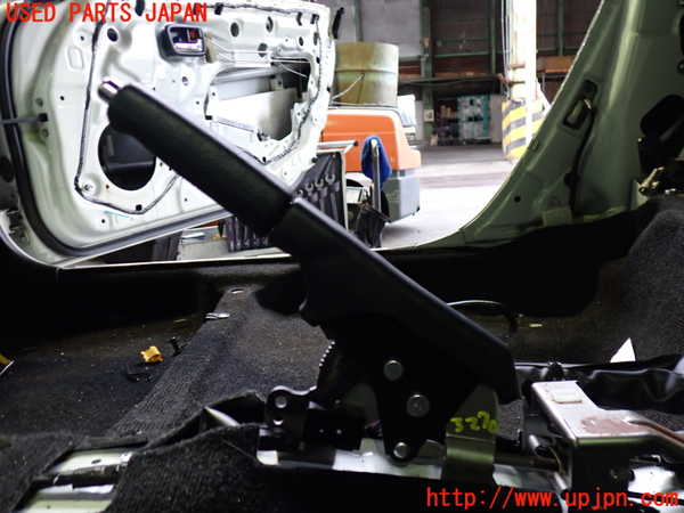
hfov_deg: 60.0
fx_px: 593
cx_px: 342
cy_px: 256
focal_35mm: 30
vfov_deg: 46.8
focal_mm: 5.4
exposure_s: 1/30
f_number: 2.3
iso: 320
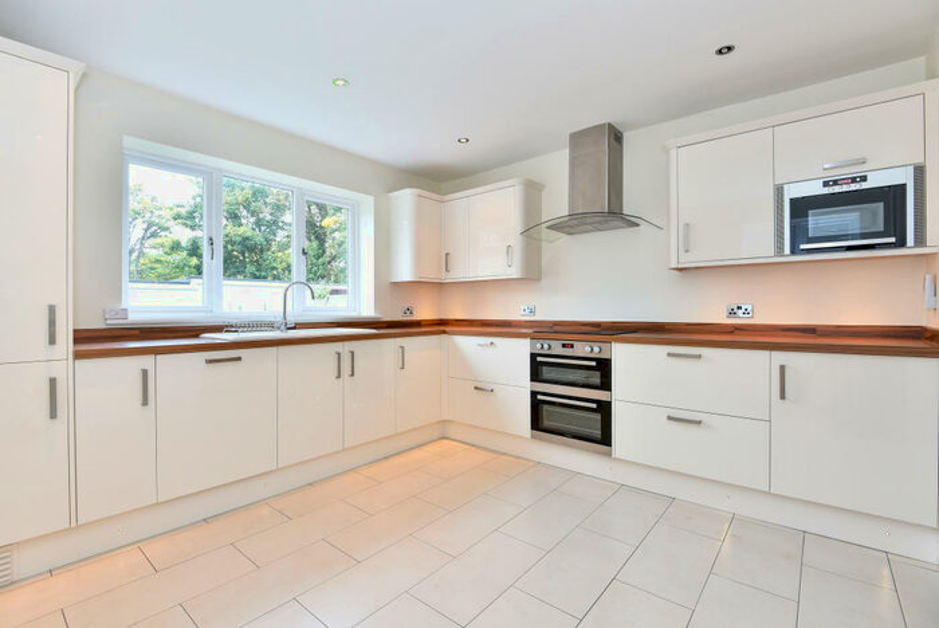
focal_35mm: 16
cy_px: 314
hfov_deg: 96.7
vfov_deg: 73.9
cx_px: 470
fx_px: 418
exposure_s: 1/20
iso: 250
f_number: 7.1
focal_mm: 16
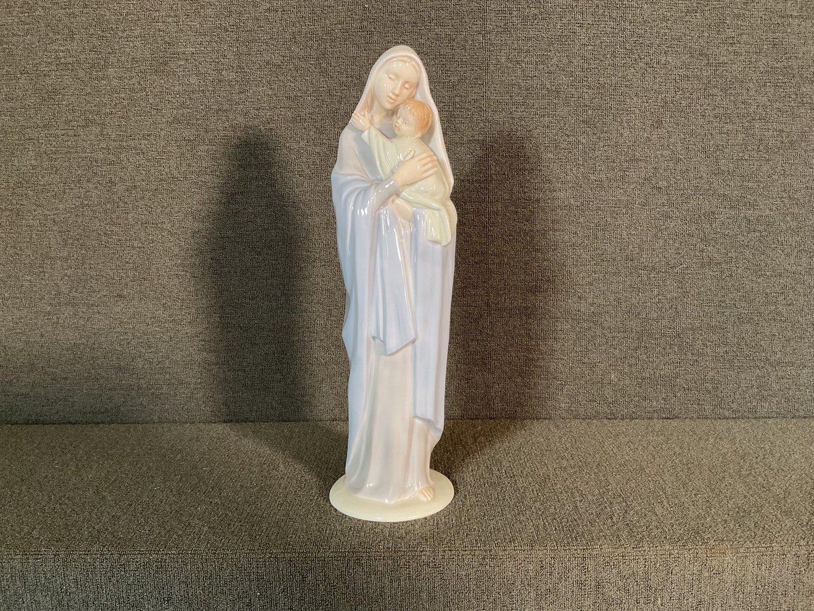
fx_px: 682
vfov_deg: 48.2
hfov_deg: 61.7
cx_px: 407
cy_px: 306
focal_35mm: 29
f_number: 1.8
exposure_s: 1/60
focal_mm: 3
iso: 100
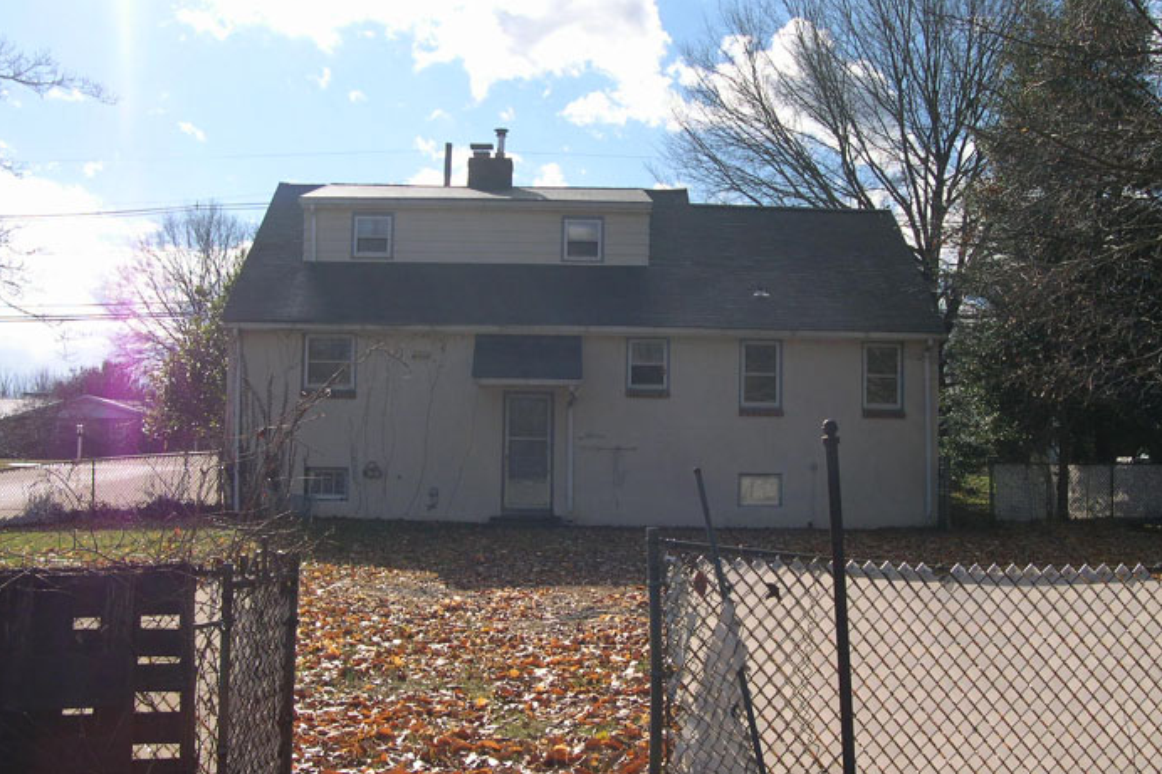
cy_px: 387
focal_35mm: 40
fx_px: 1291
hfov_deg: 48.5
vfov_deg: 33.4
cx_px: 583
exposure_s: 1/196
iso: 100
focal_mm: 8
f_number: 7.6
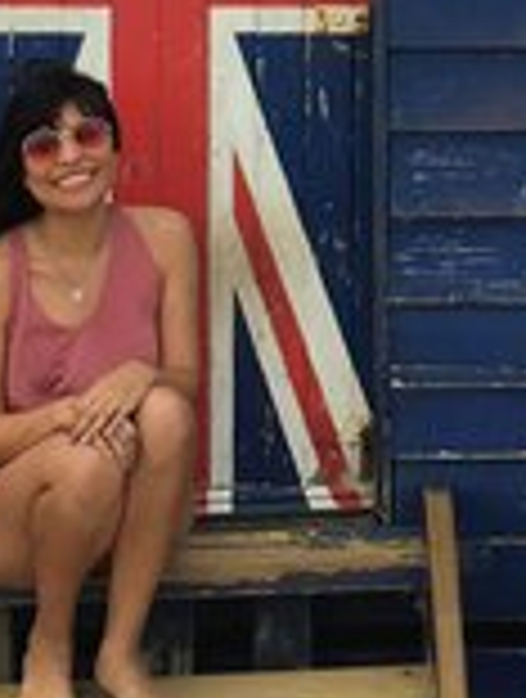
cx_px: 517
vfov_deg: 17.0
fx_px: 2260
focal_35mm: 112
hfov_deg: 13.1
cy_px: -63
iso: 25
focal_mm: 4.15
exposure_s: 1/1131
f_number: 2.2
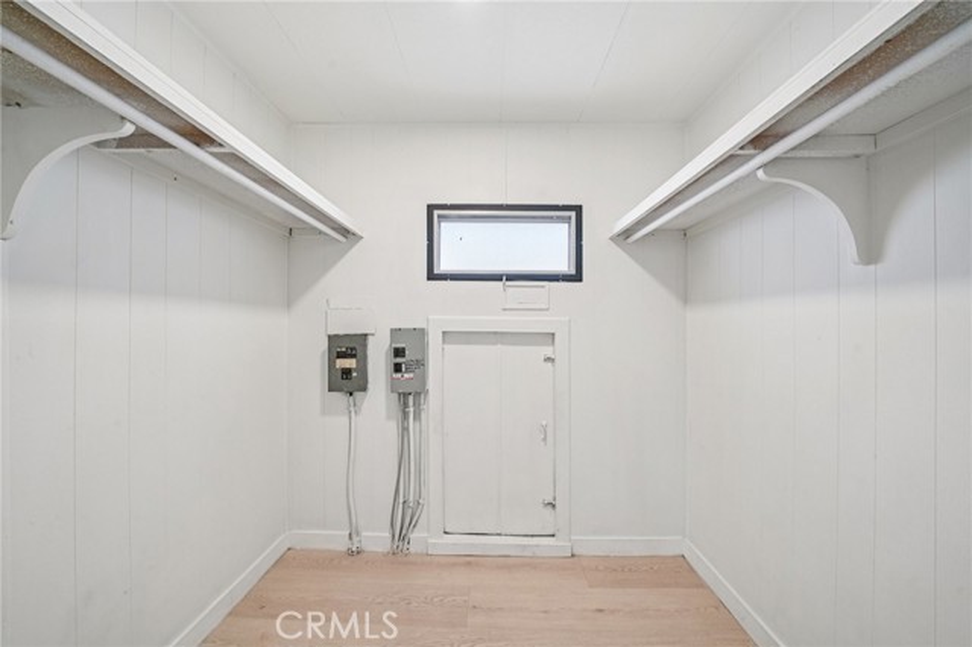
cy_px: 324
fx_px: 324
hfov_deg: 112.6
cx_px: 486
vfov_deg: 89.9
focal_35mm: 12
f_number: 8
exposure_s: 1/20
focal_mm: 12
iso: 400
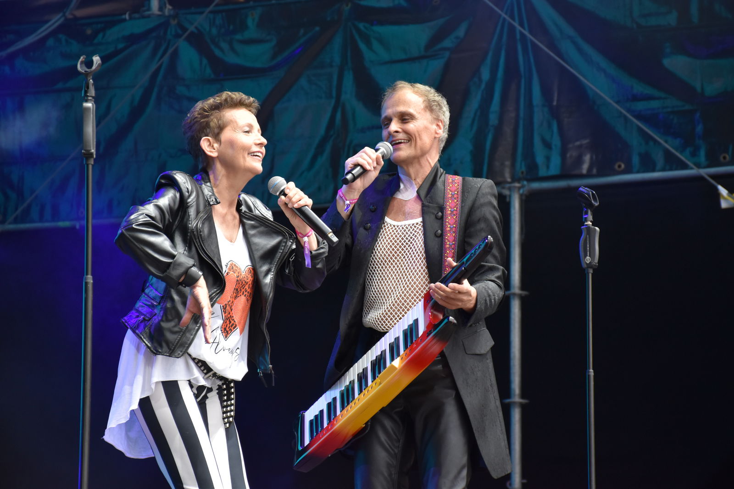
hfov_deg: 13.0
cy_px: 244
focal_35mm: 158
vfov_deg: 8.7
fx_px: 3210
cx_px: 367
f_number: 5.6
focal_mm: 105
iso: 800
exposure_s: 1/160
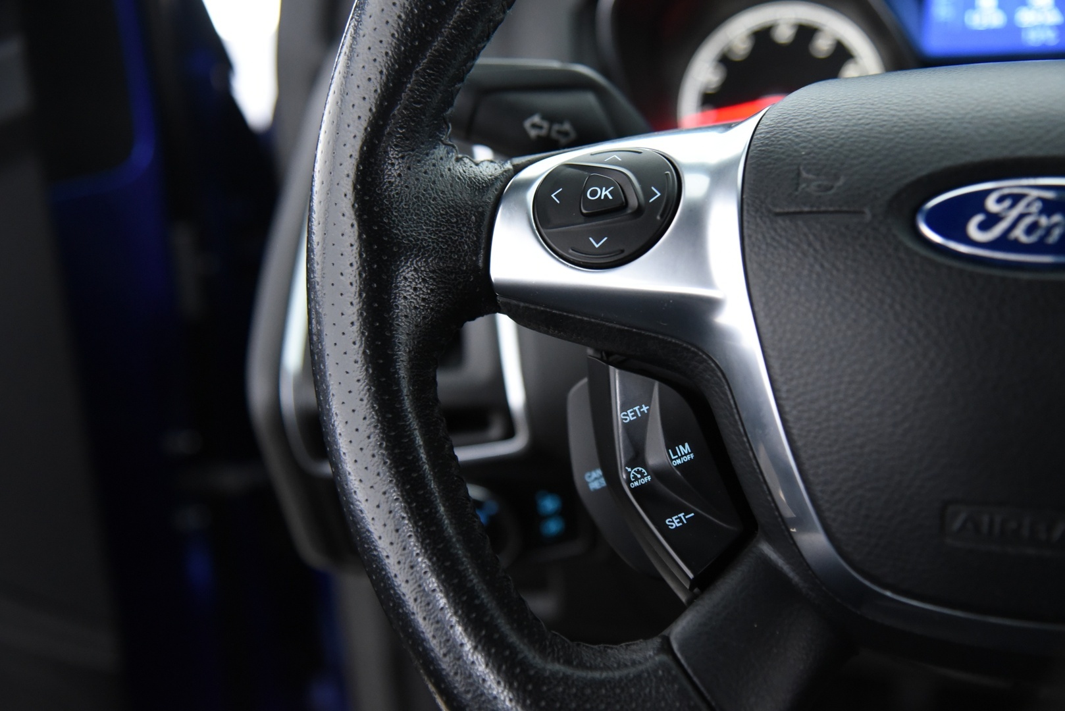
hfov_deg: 39.6
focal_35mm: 50
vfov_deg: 27.0
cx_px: 532
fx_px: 1480
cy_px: 356
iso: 4000
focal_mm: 50
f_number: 4
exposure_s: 1/25
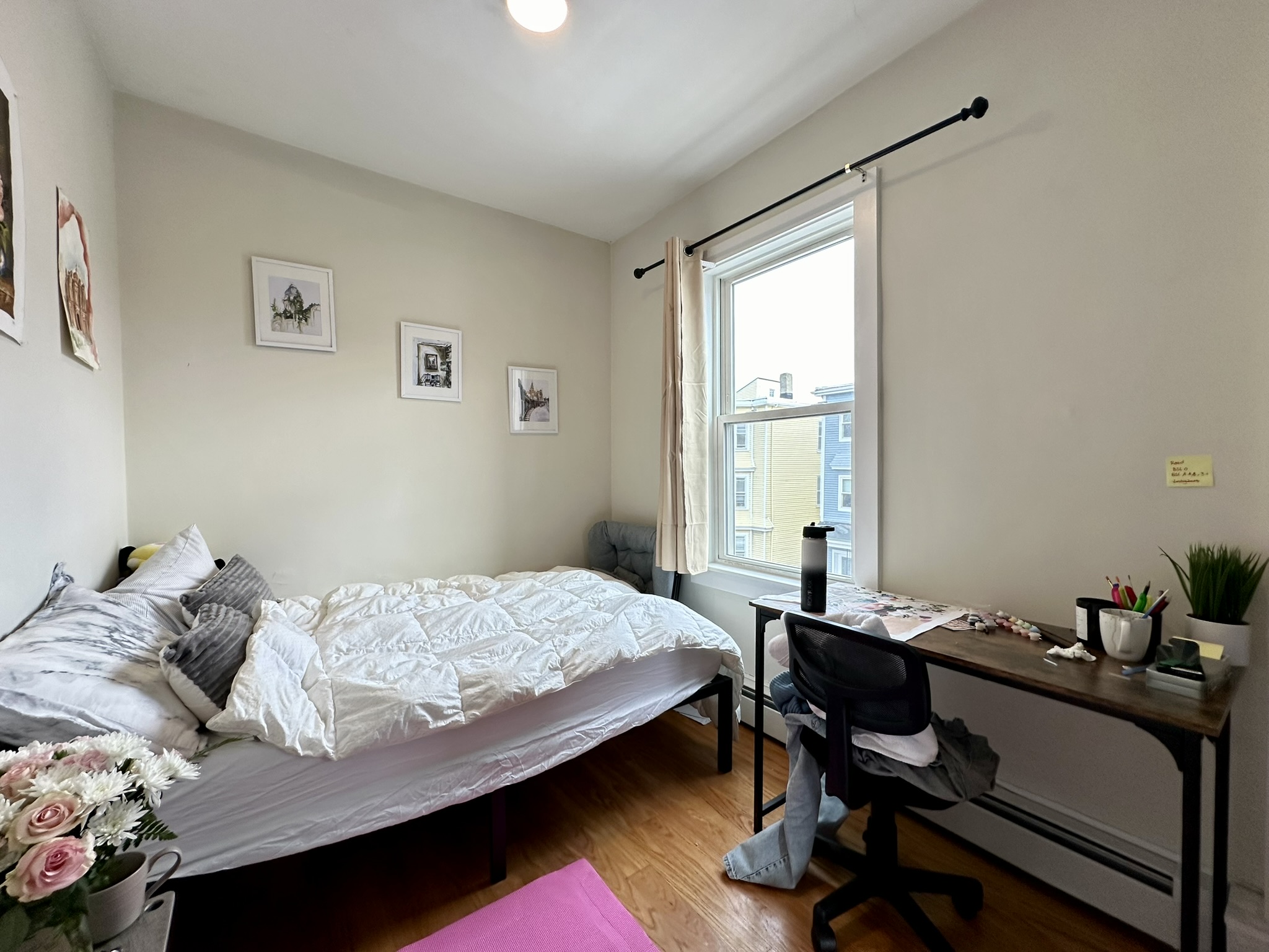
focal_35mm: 14
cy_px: 476
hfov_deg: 102.1
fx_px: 513
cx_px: 634
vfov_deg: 85.7
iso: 125
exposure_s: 1/120
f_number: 2.2
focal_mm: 2.22
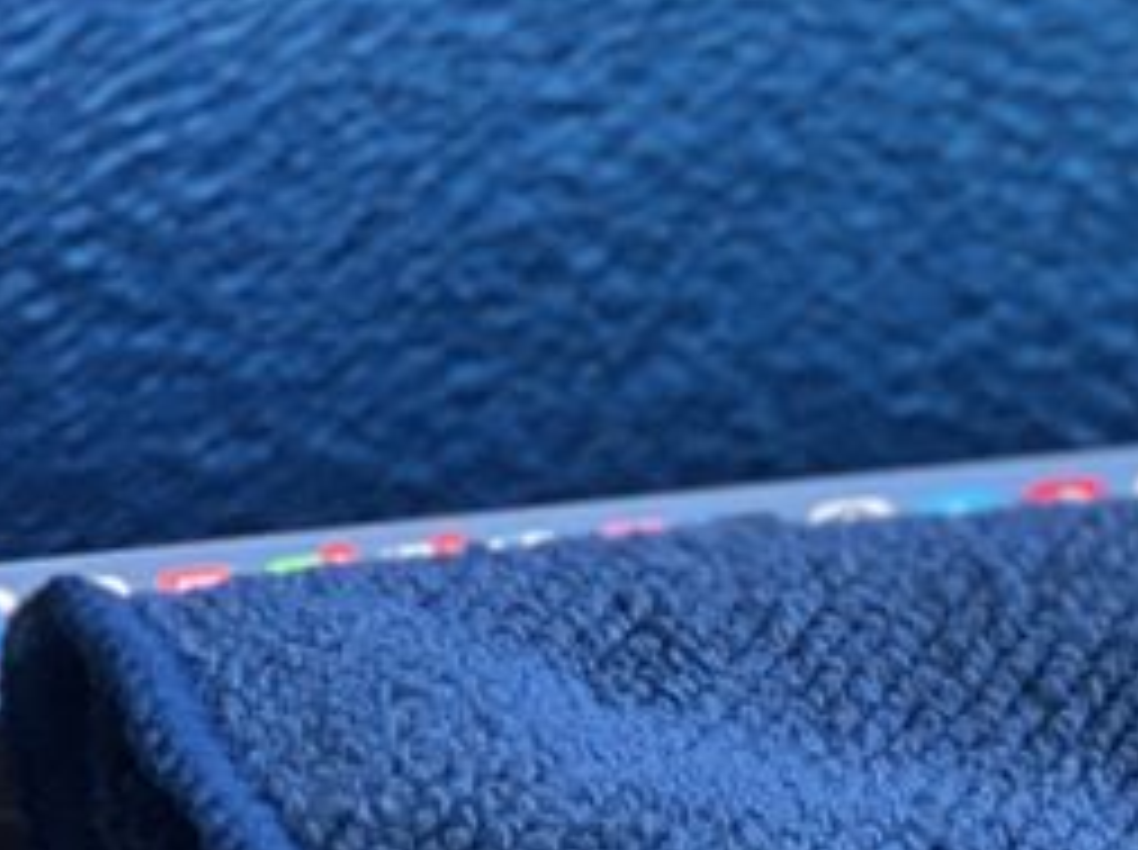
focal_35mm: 304
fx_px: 9980
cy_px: -31
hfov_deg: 6.4
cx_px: 2137
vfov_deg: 4.9
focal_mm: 7.5
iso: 250
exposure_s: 1/61
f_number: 2.2
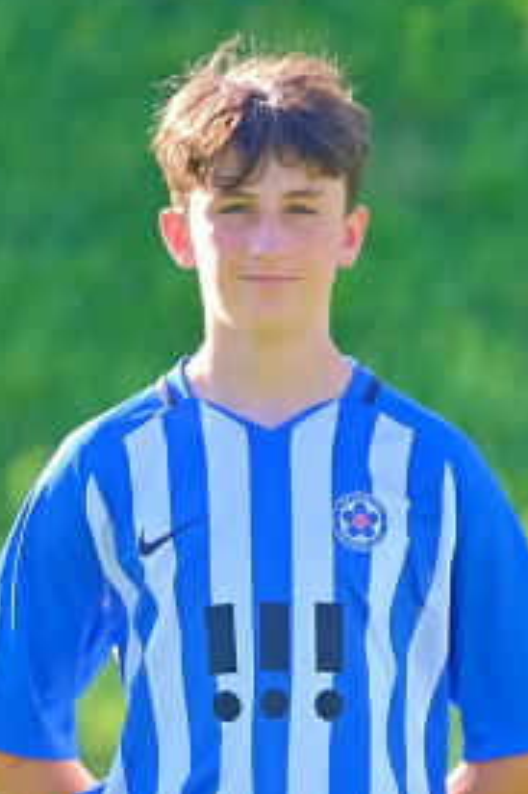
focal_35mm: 405
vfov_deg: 5.1
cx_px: 241
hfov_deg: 3.4
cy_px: 995
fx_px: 8921
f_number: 2.8
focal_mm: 106
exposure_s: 1/800
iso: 320
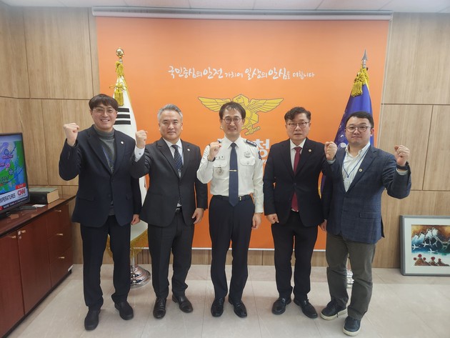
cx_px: 225
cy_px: 169
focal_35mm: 23
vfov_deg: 58.9
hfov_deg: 73.9
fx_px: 299
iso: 200
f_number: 1.8
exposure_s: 1/120
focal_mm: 5.4
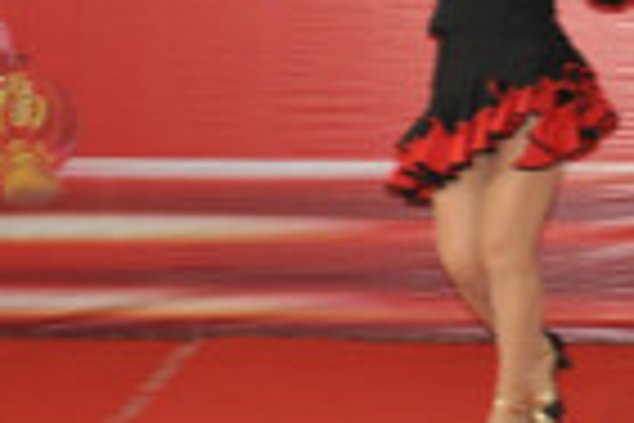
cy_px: -212
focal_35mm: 217
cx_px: 670
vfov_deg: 6.3
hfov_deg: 9.4
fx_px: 3821
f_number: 4.2
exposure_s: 1/60
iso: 800
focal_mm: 34
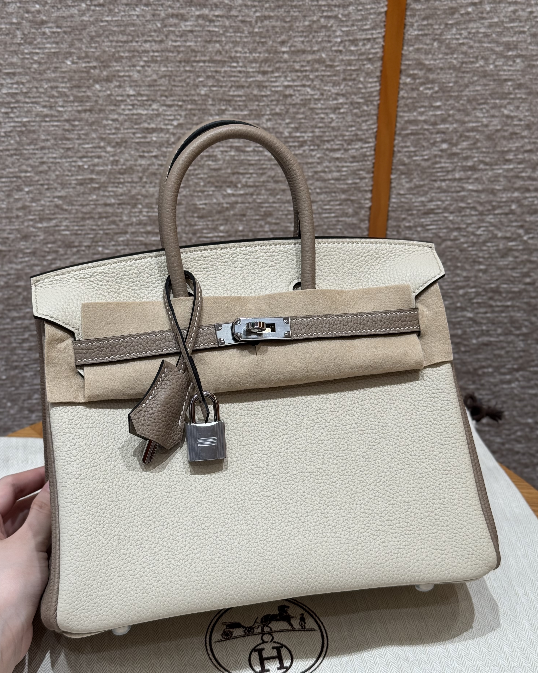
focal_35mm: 51
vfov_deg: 36.6
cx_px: 267
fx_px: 1015
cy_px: 359
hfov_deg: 29.7
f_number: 1.78
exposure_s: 1/100
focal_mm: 6.76
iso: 50
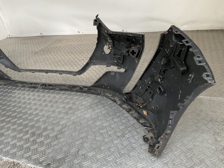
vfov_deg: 48.2
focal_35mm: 29
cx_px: 112
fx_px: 188
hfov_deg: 61.7
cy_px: 84
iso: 80
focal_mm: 3
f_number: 1.8
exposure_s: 1/50
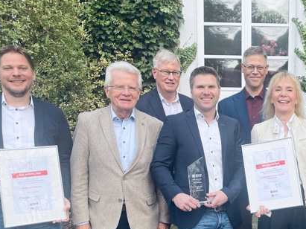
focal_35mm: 57
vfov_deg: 25.2
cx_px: 253
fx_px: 504
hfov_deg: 32.7
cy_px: 187
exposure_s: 1/511
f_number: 1.6
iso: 32
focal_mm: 4.2
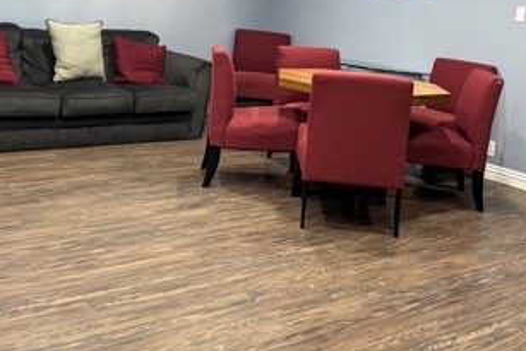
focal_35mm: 52
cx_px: 272
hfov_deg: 38.2
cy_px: 72
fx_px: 760
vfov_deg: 25.6
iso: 320
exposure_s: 1/60
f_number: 1.78
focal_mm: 6.76
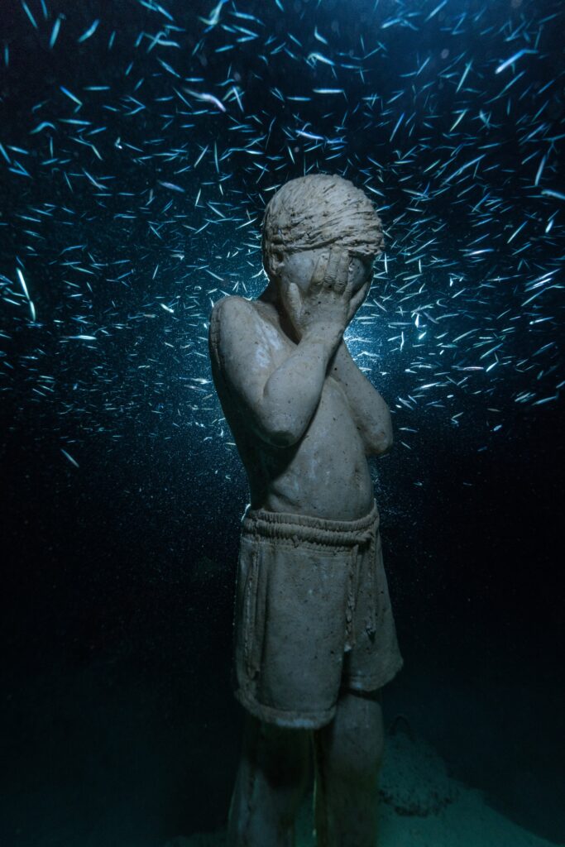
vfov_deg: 96.7
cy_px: 424
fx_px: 377
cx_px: 282
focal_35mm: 16
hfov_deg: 73.8
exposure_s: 1/25
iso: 1000
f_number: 4
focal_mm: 16
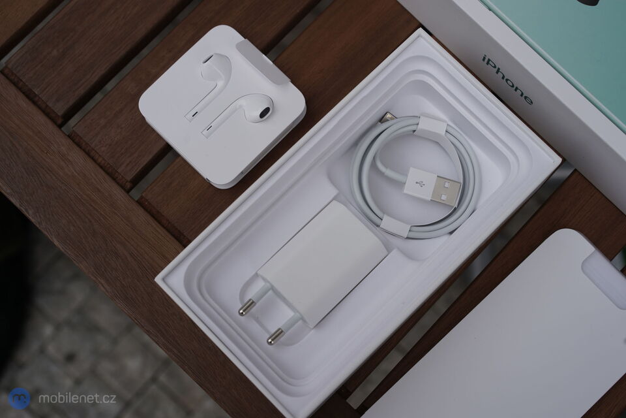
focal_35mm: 55
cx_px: 313
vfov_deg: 24.6
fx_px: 956
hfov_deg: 36.2
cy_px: 209
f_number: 7.1
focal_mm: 55
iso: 125
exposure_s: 1/250
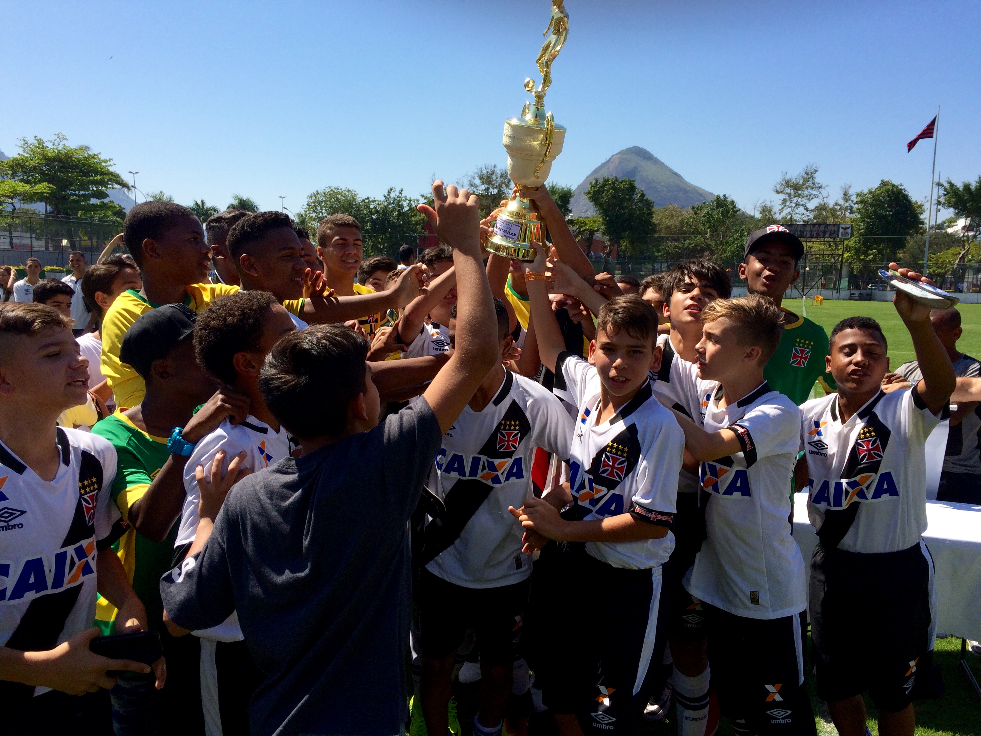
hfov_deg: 61.7
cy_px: 368
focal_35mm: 29
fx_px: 822
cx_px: 490
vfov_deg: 48.2
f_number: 2.2
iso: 32
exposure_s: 1/2053
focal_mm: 4.15
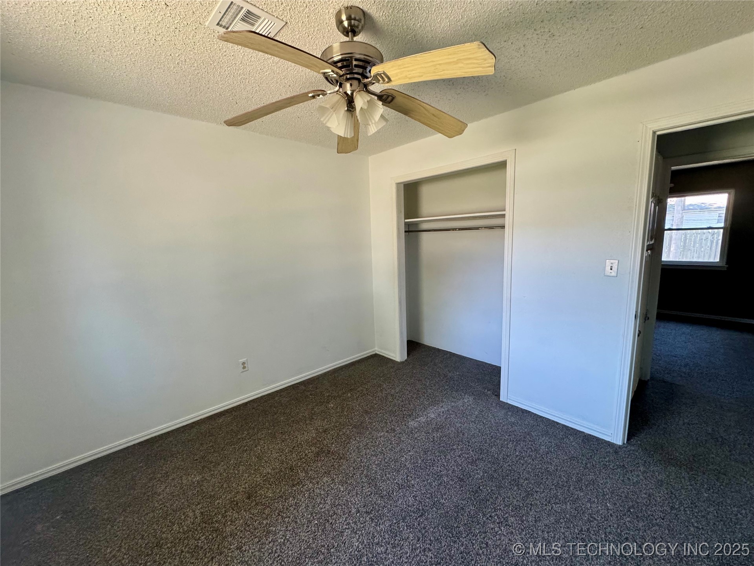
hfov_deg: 102.1
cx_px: 377
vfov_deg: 85.7
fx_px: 305
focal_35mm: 14
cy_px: 283
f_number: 2.2
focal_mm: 2.22
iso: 320
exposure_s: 1/91
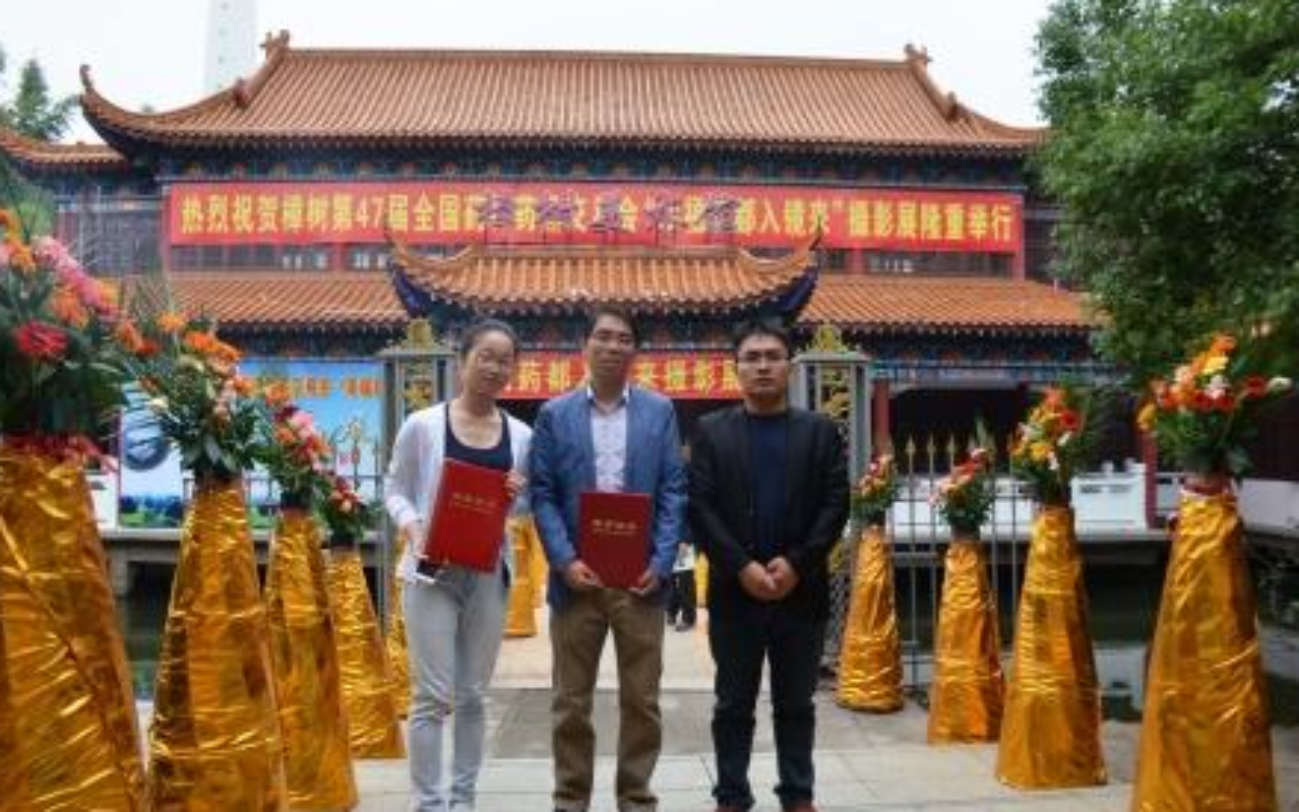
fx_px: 991
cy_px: 412
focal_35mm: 28
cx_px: 644
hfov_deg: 66.5
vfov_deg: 44.5
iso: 800
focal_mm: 18
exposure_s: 1/400
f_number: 10
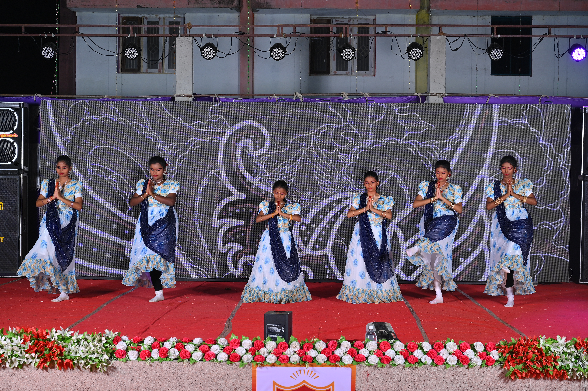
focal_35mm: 60
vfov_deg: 22.6
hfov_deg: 33.4
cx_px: 294
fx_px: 979
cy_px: 196
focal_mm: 60
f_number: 6.3
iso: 250
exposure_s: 1/160
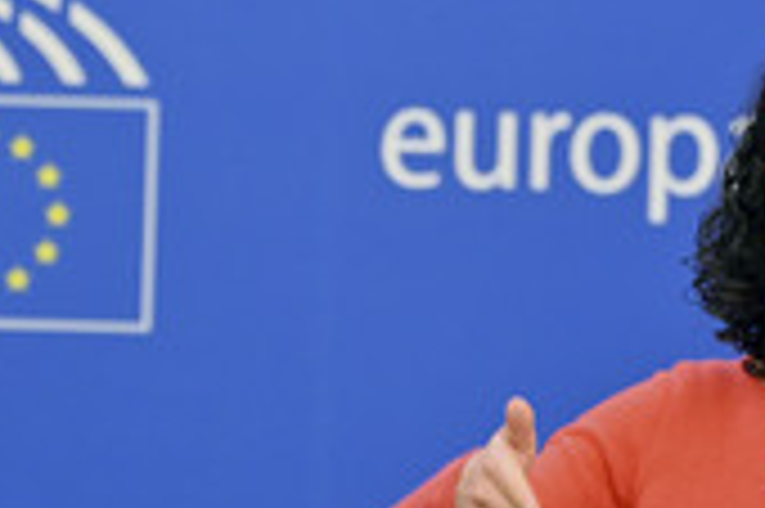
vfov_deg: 4.6
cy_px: 378
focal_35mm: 297
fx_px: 6305
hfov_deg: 6.9
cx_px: 407
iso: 640
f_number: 2.8
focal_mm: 112
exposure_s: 1/160
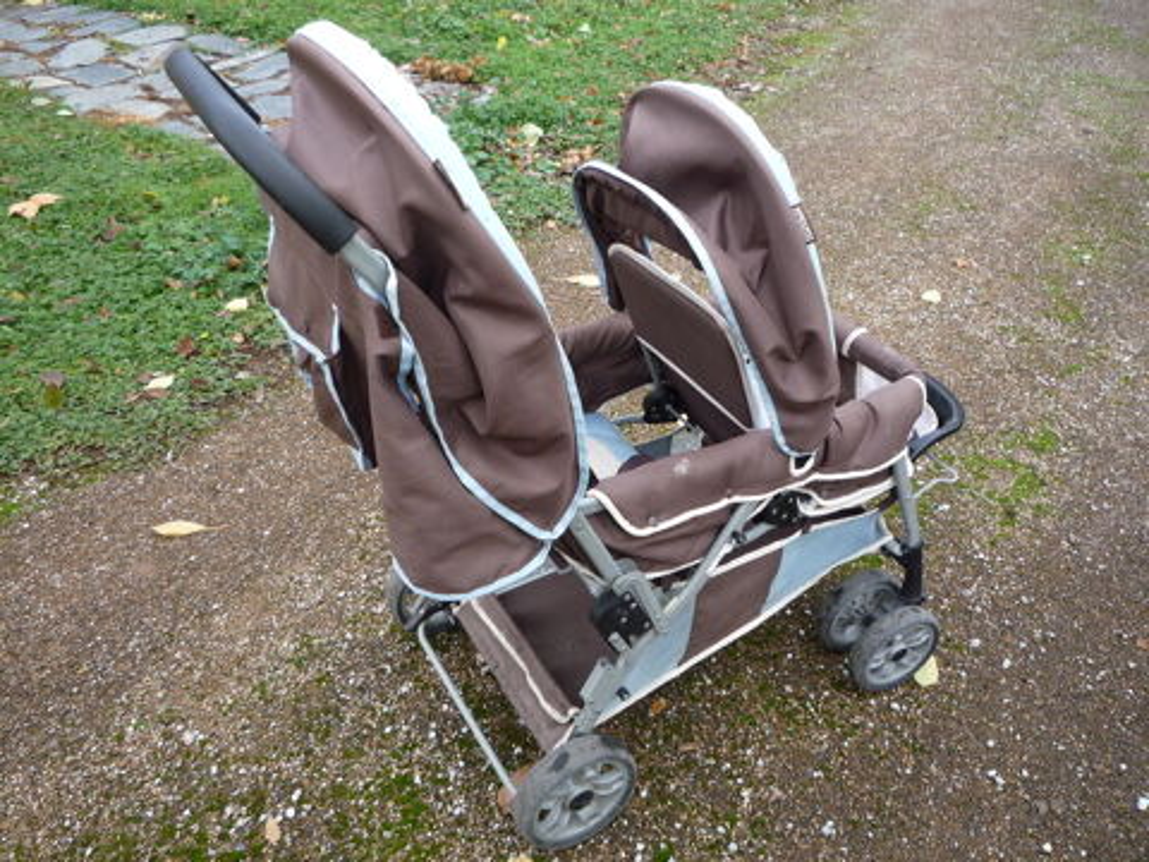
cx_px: 574
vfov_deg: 46.8
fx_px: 996
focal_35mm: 30
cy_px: 431
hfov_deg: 60.0
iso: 100
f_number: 3.3
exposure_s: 1/100
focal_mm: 5.2
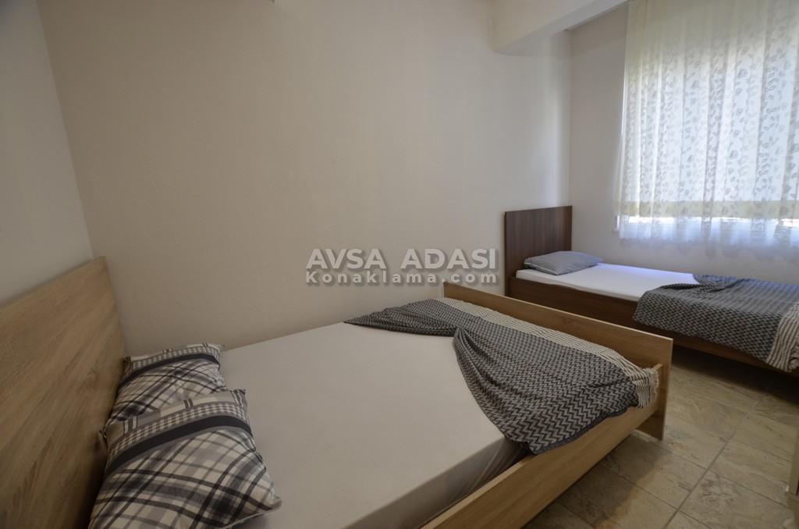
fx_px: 332
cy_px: 264
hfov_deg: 100.5
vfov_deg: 77.1
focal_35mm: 15
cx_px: 400
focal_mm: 10
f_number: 4.8
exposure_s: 1/90
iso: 400
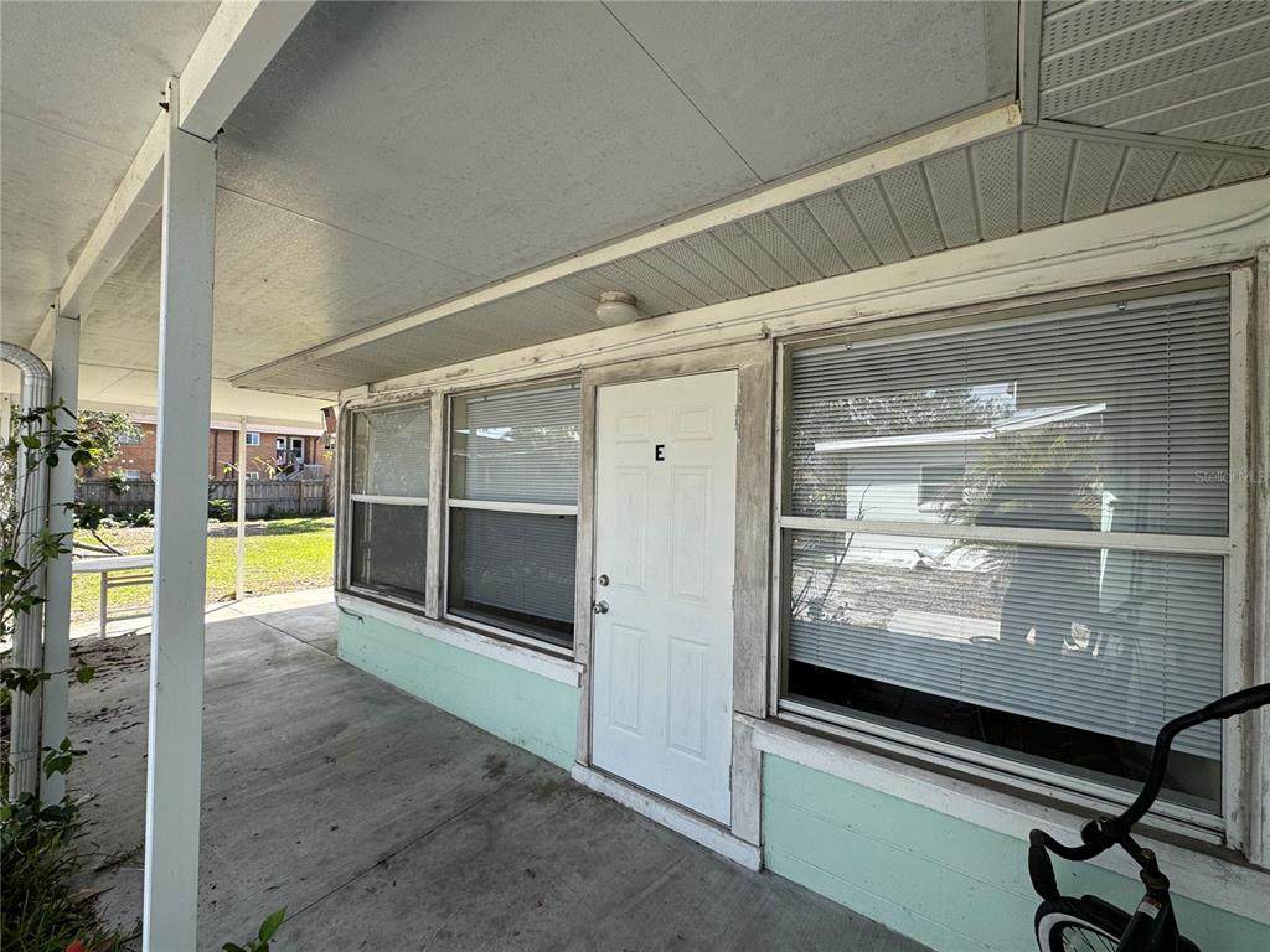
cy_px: 476
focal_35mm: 14
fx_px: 514
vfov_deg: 85.7
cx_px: 635
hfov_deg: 102.1
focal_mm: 2.22
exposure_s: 1/356
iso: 40
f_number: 2.2
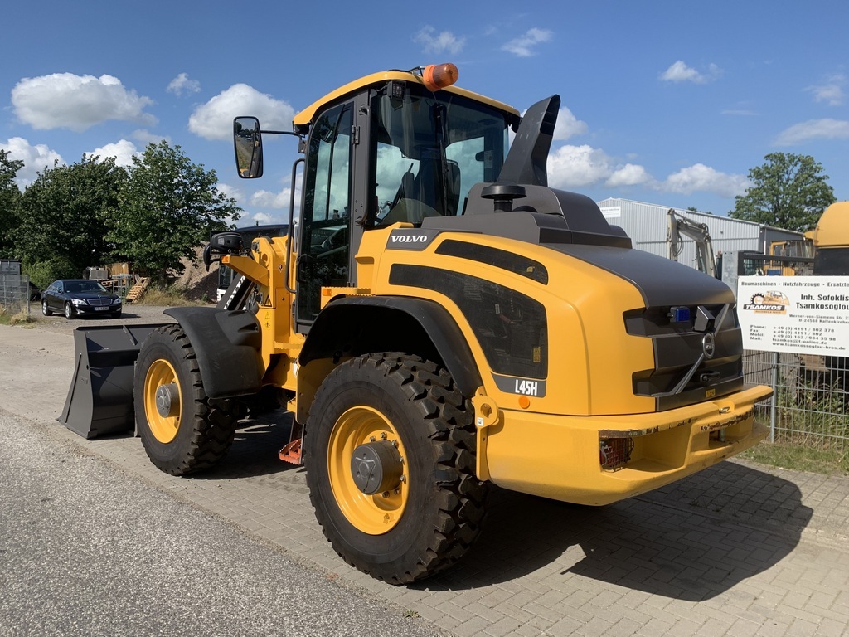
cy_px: 318
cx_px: 424
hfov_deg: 67.3
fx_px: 638
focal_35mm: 26
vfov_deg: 53.1
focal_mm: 4.25
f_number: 1.8
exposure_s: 1/2681
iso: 25
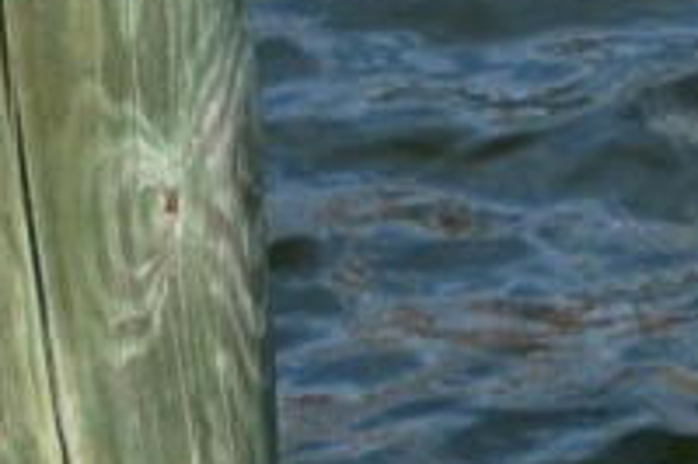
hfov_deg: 6.4
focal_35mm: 315
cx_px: -681
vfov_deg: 4.3
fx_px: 6102
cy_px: -192
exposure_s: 1/250
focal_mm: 21
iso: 100
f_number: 8
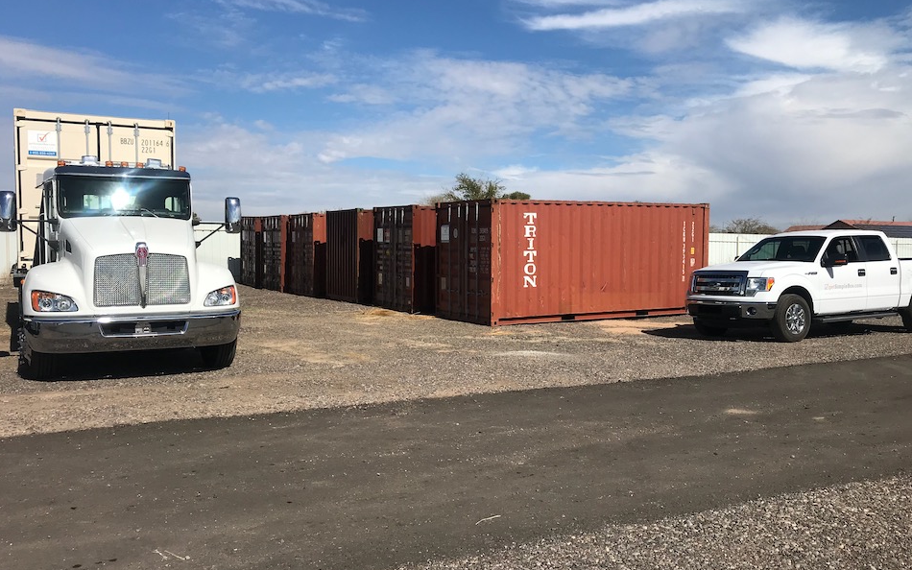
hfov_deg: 59.6
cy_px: 289
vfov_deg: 39.4
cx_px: 482
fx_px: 795
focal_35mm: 32
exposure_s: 1/4566
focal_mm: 3.99
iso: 20
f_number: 1.8
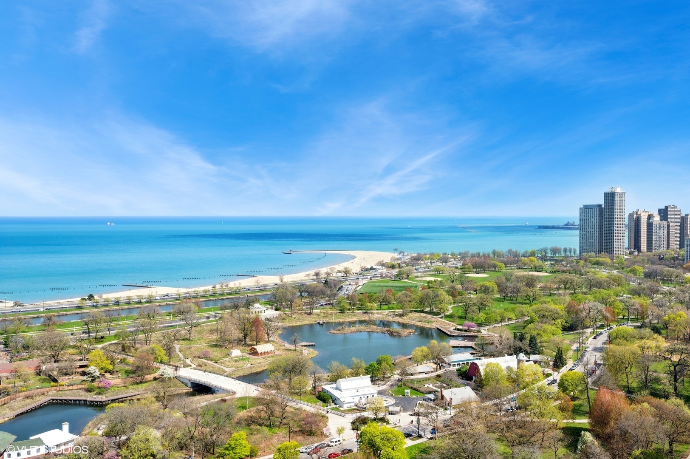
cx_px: 345
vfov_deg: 43.5
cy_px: 230
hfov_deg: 62.0
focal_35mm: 30
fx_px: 575
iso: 100
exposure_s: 1/80
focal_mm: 30
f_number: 13
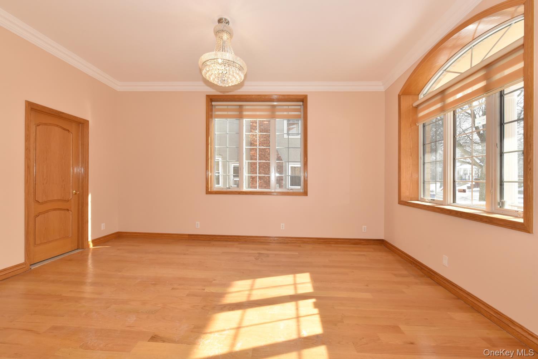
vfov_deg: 81.3
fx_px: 209
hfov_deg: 104.2
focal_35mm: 14
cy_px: 180
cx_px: 269
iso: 1600
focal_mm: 14
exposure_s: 1/160
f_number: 13
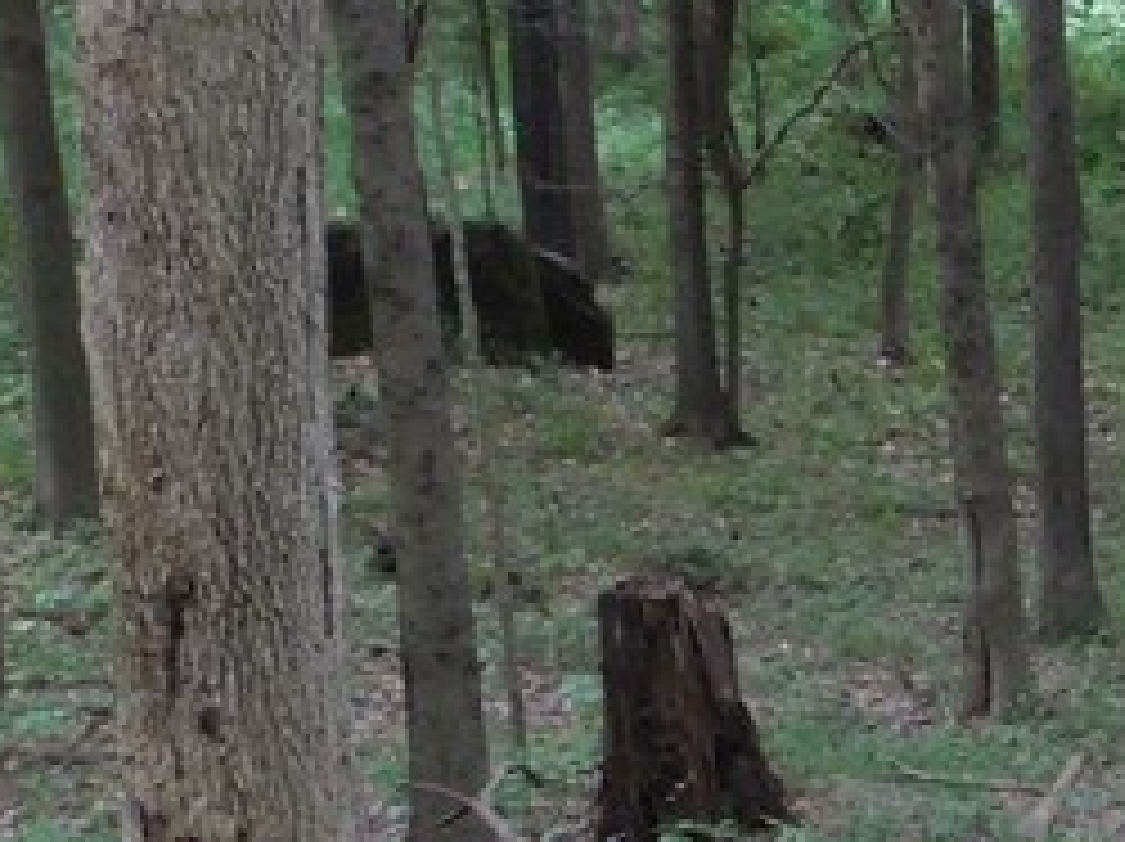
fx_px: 6786
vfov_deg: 7.1
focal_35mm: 209
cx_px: 2196
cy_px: 261
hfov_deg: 9.0
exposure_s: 1/30
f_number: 3.8
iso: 360
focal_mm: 9
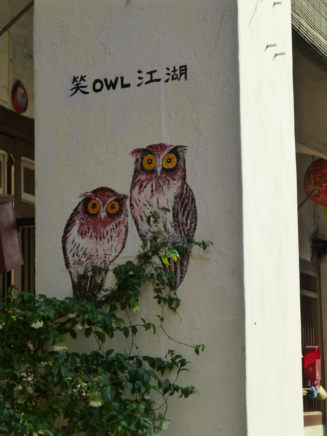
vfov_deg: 18.0
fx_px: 1373
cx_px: 164
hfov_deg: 13.6
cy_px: 218
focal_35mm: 109
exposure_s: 1/500
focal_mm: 19.4
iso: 200
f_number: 5.3
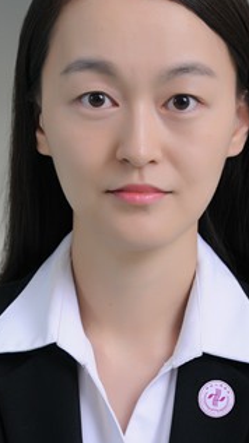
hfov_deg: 6.4
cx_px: 136
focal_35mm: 190
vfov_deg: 11.4
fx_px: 2230
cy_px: 189
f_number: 5.6
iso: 160
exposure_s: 1/125
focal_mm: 85
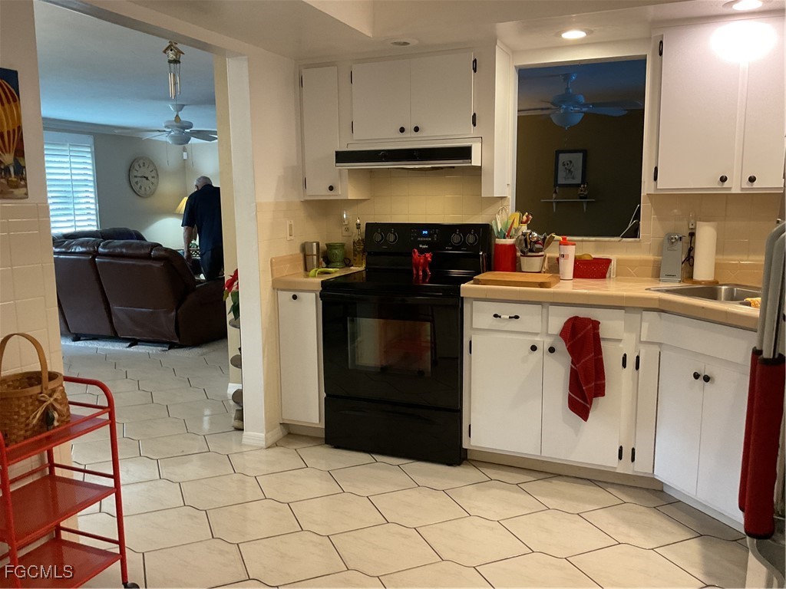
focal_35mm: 29
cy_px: 294
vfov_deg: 48.2
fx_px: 658
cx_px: 393
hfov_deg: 61.7
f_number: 1.8
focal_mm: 3
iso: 160
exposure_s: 1/60
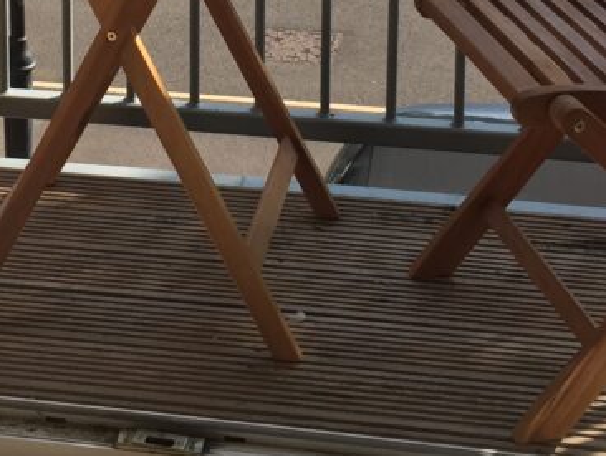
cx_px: 171
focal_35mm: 95
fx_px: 1664
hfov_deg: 20.5
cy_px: -249
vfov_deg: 14.4
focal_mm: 4.15
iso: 32
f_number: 2.2
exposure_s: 1/1130
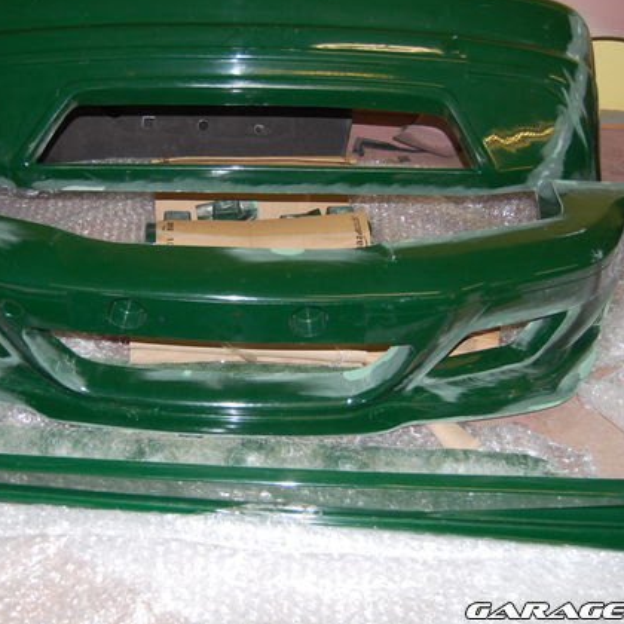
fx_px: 911
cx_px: 245
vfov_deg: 37.8
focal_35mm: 45
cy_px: 309
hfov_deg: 37.7
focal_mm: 23
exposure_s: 1/60
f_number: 3.8
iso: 400
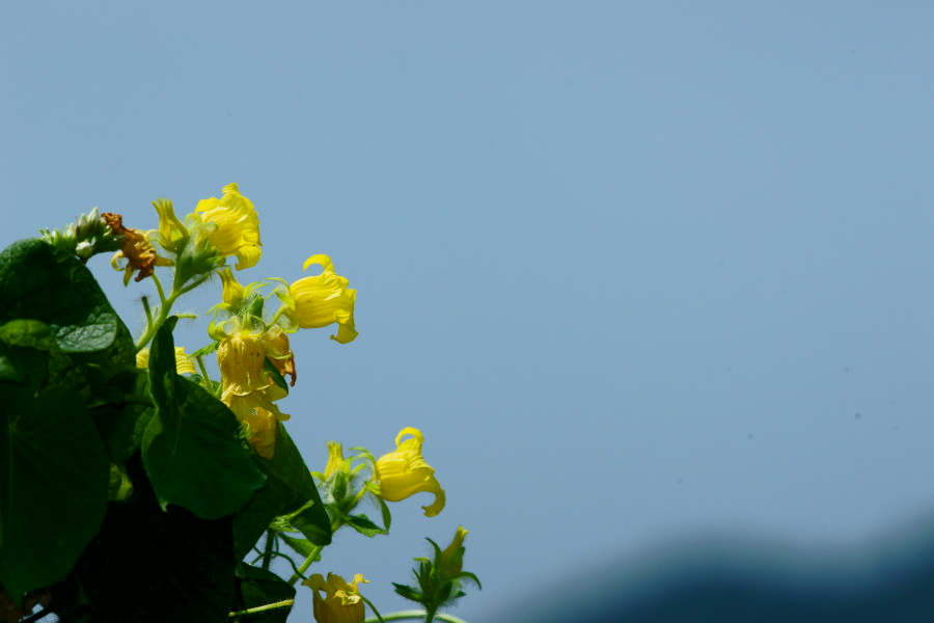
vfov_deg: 3.4
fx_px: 10377
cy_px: 312
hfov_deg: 5.2
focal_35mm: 400
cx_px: 467
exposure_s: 1/200
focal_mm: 400
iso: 100
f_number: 16
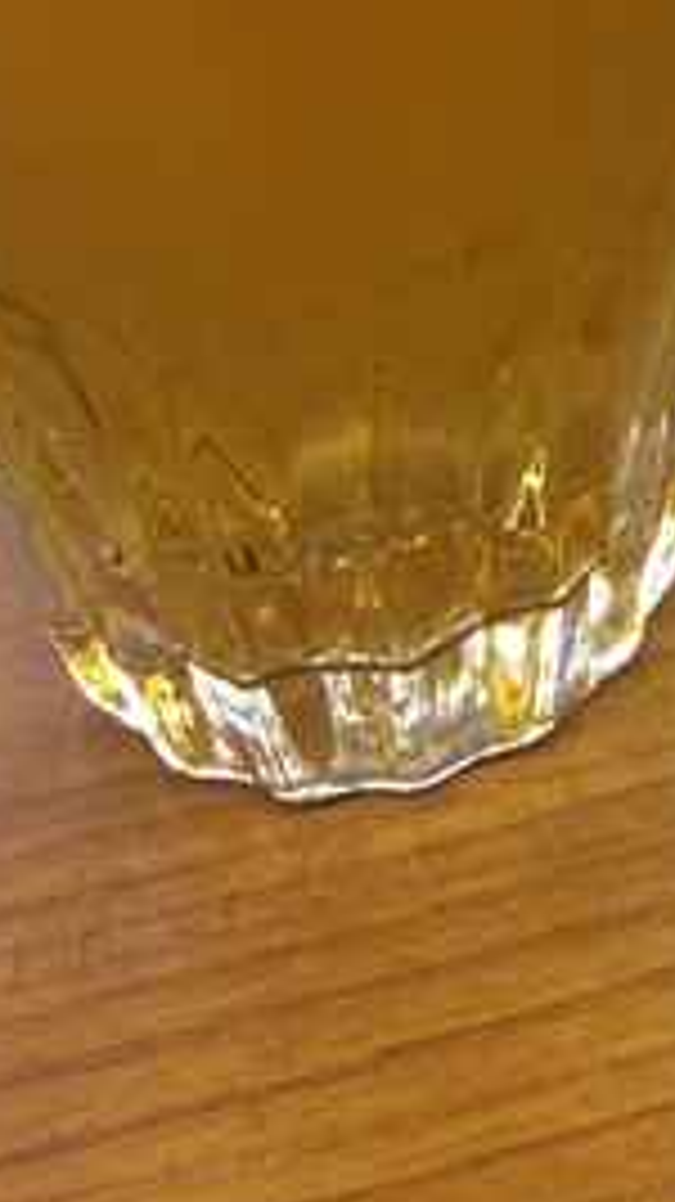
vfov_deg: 24.6
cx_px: 994
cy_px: -196
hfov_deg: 14.3
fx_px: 2516
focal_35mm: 79
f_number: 2.2
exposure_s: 1/30
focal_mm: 4.15
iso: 100
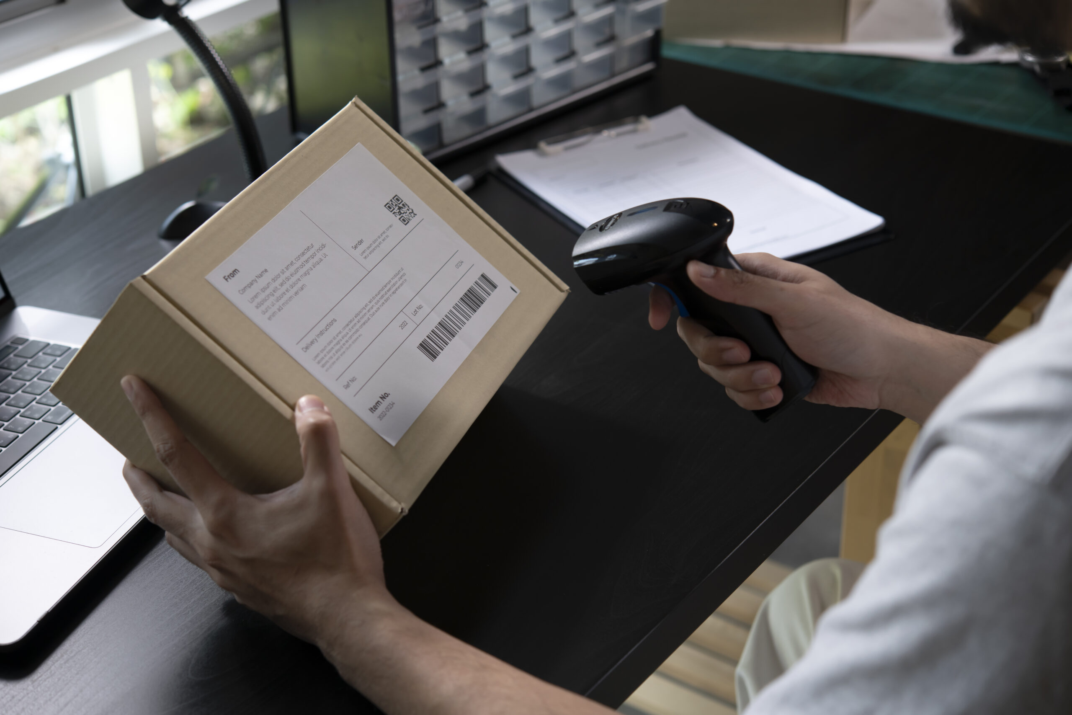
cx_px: 536
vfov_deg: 22.6
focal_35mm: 60
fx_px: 1787
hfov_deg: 33.4
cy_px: 358
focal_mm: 60
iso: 320
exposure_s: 1/100
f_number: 5
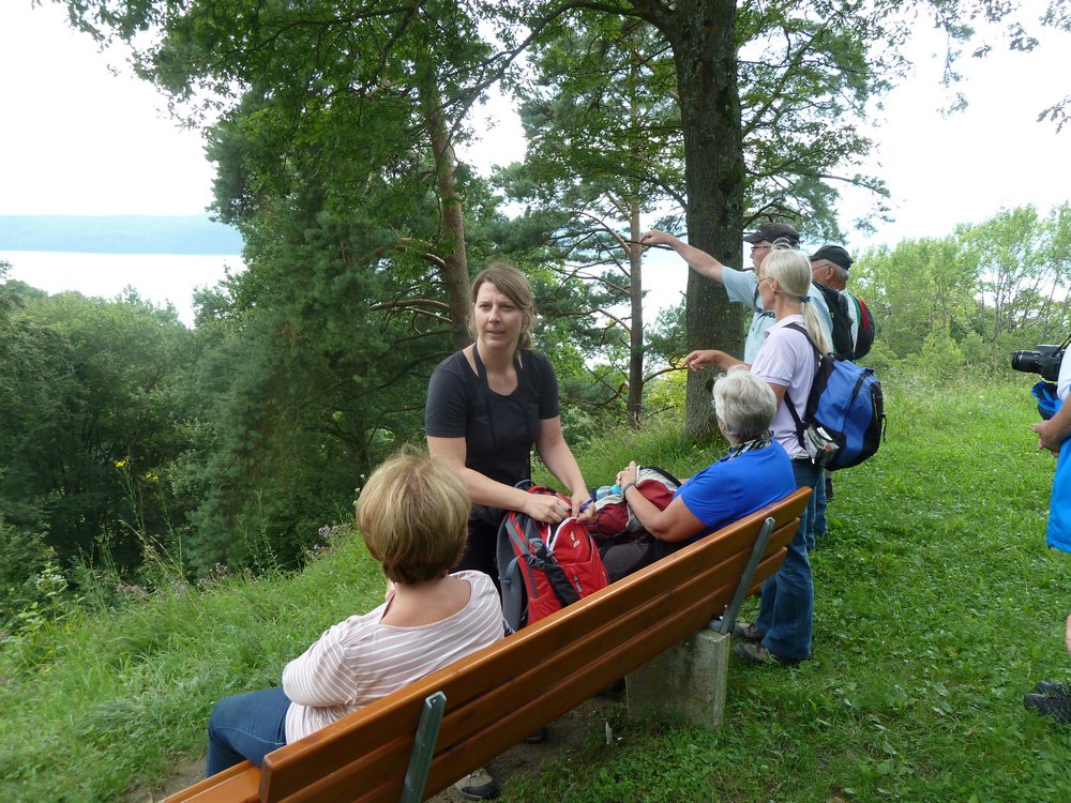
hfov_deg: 69.4
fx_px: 773
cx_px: 536
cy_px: 402
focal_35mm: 25
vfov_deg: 54.9
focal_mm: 4.1
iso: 80
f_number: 3.5
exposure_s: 1/100
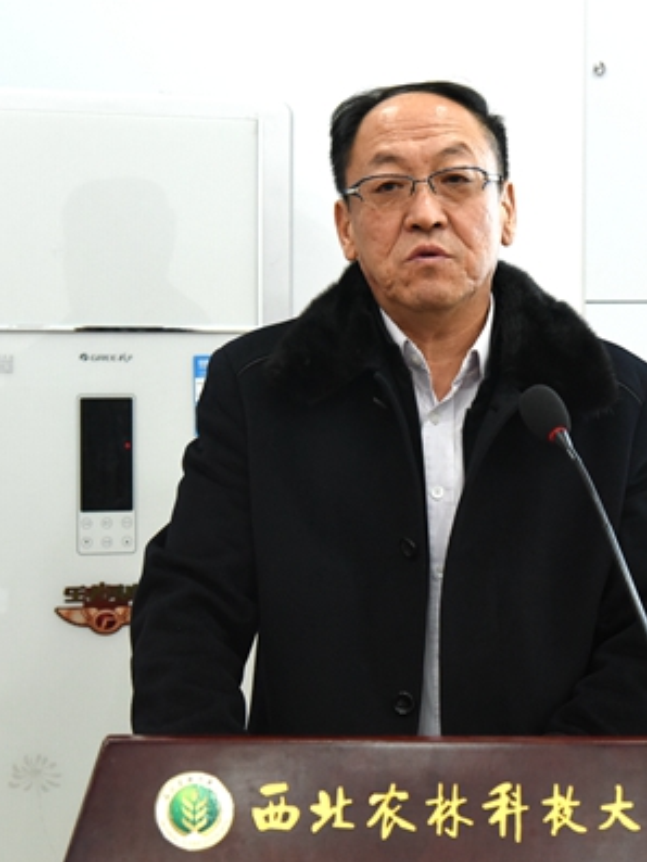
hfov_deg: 16.4
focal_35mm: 90
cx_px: 465
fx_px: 2242
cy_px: 432
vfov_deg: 21.8
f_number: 5.6
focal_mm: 62
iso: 3200
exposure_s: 1/125
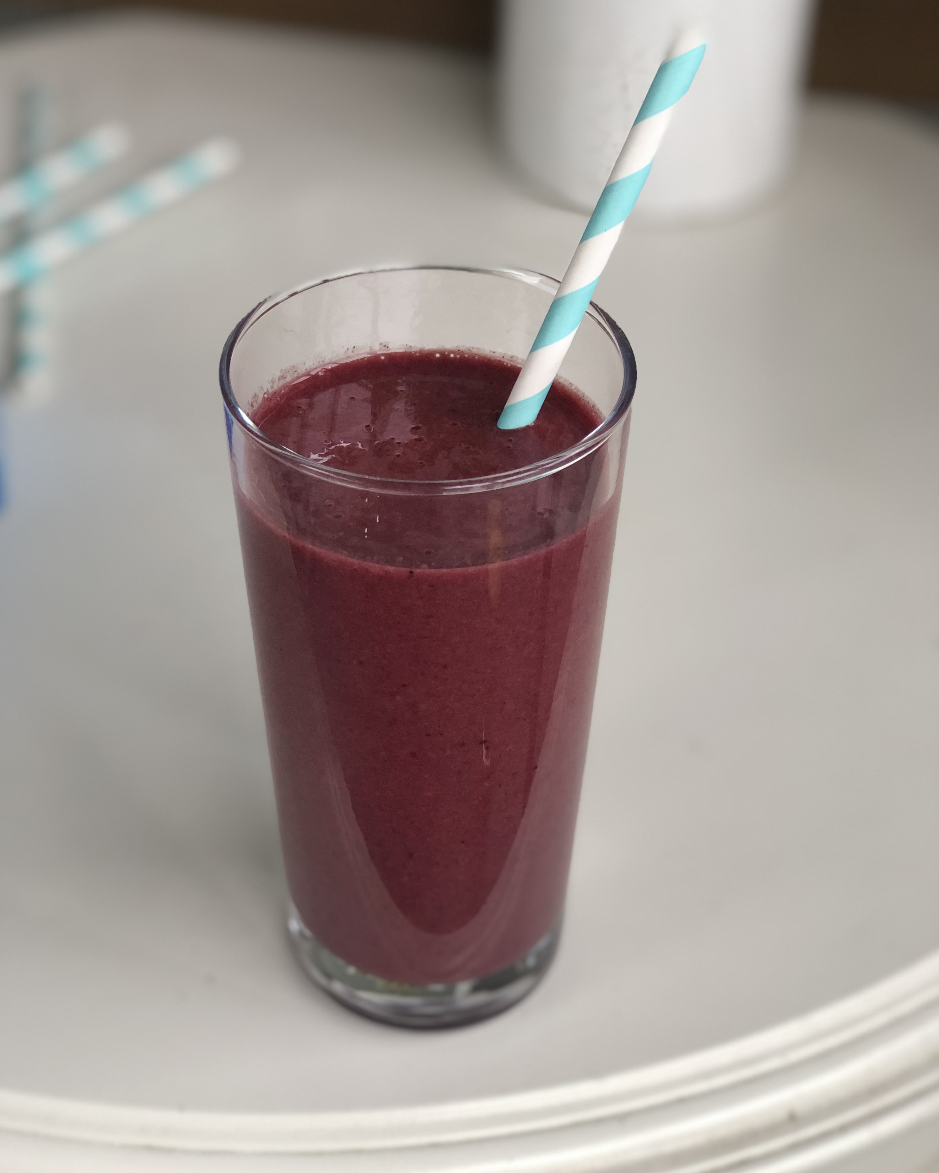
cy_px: 586
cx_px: 469
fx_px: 2084
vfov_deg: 31.5
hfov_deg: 25.4
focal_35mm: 60
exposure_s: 1/30
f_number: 2.8
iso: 40
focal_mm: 6.6
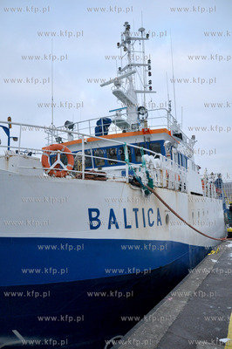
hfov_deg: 47.9
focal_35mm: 27
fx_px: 261
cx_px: 116
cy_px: 174
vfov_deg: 67.4
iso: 800
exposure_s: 1/1250
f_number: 3.5
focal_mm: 18
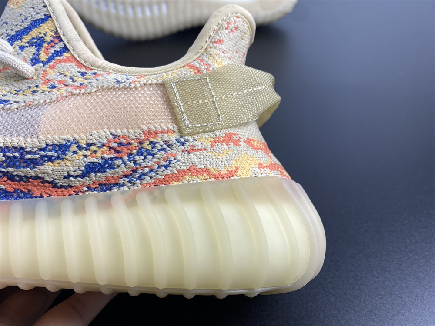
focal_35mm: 26
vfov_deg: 53.1
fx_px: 327
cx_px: 218
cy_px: 163
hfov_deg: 67.3
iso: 80
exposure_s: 1/100
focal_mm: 4.25
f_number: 1.8
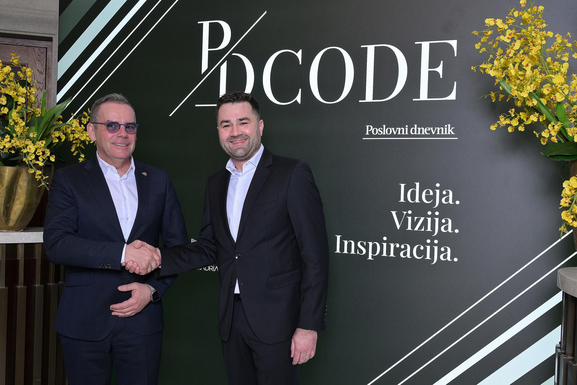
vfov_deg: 33.4
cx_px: 288
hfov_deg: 48.5
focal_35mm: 40
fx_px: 641
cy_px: 192
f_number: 5.6
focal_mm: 40
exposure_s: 1/125
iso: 640
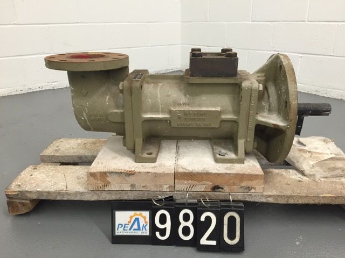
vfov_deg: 48.2
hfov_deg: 61.7
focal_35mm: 29
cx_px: 172
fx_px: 289
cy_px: 129
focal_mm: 4.15
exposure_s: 1/30
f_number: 2.2
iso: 100
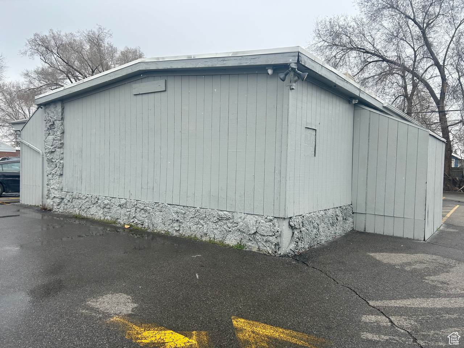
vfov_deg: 53.1
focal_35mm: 26
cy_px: 174
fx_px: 349
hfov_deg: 67.3
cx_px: 232
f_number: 1.5
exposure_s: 1/2513
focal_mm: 5.7
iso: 50
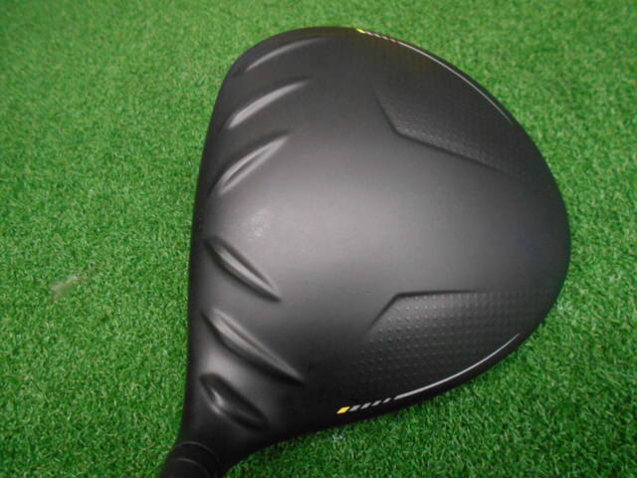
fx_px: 478
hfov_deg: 67.3
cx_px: 318
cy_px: 239
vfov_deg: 53.1
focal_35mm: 26
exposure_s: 1/50
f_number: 3.2
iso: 800
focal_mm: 4.6
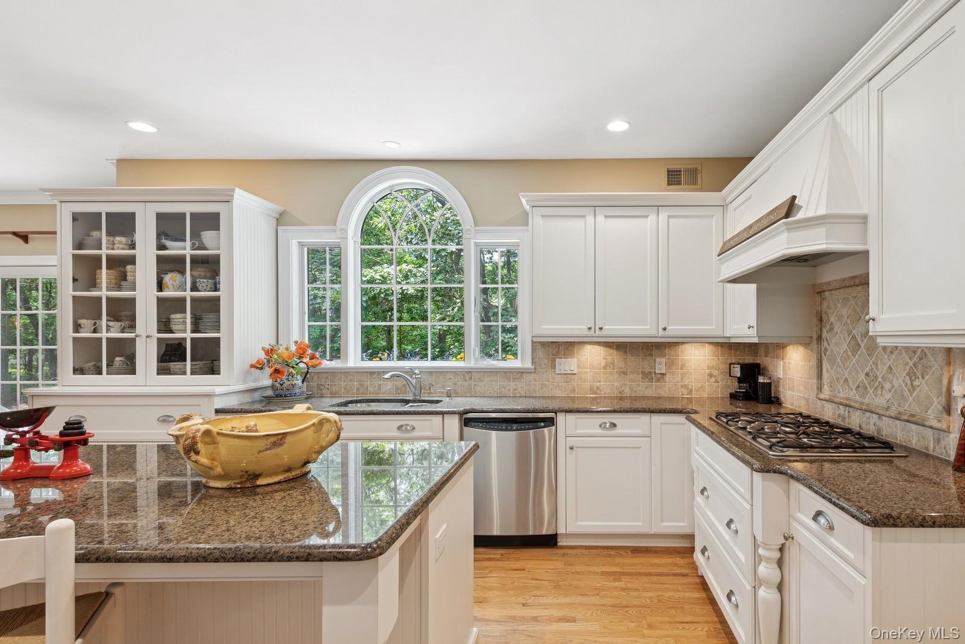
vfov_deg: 73.8
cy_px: 322
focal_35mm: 16
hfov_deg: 96.7
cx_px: 482
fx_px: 429
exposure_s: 1/8
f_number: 9
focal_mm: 16
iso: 200
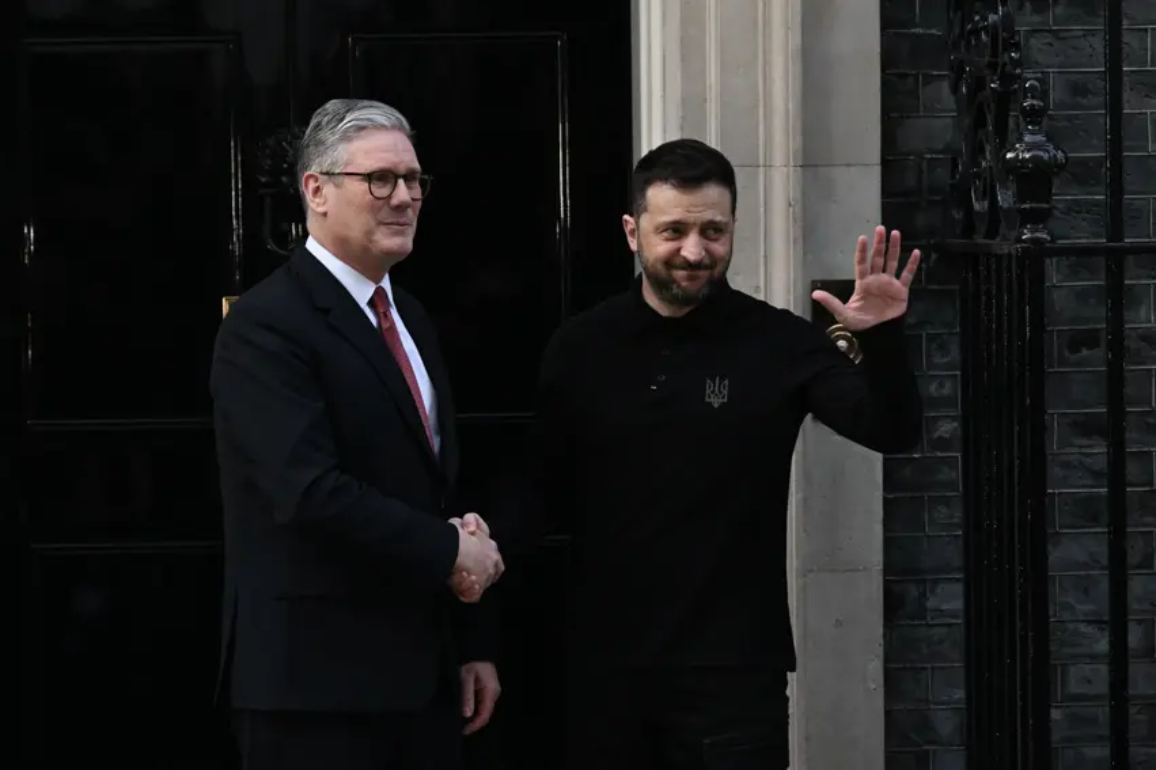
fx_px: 4334
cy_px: 385
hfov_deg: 15.2
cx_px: 578
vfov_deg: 10.2
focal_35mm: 135
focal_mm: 135
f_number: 3.2
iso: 2500
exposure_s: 1/400
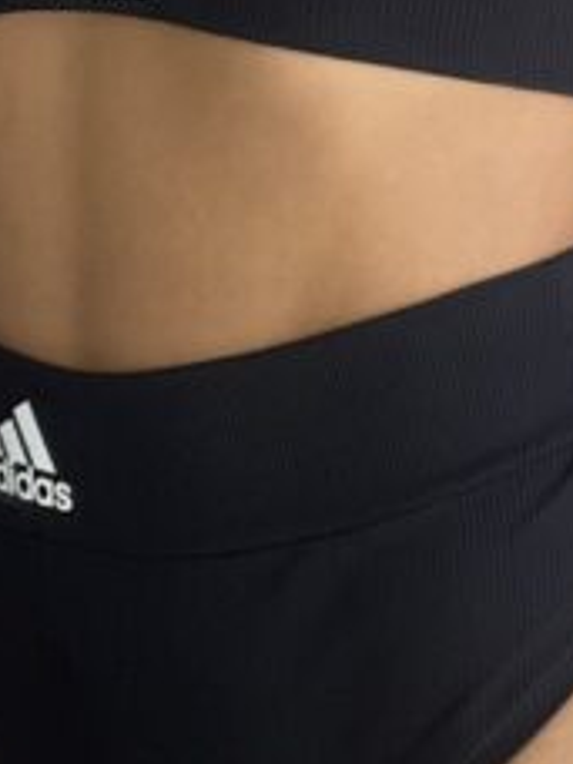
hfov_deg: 4.7
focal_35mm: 315
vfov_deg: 6.2
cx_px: 452
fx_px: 6952
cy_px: -273
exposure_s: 1/120
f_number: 2.8
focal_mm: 9
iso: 125
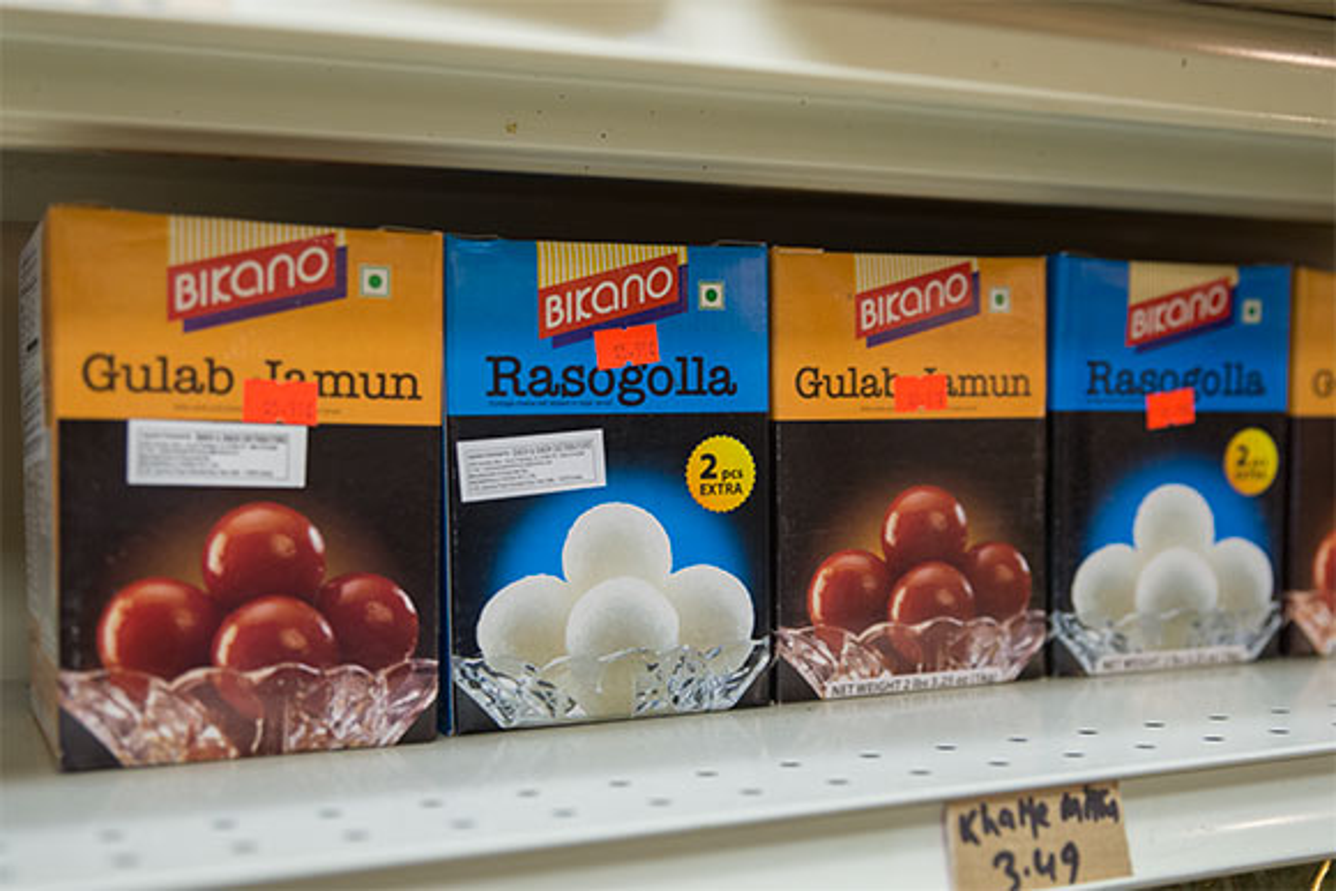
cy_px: 446
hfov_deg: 46.4
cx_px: 668
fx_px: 1559
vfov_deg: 31.9
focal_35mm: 42
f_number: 4
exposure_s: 1/90
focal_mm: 42
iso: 1600
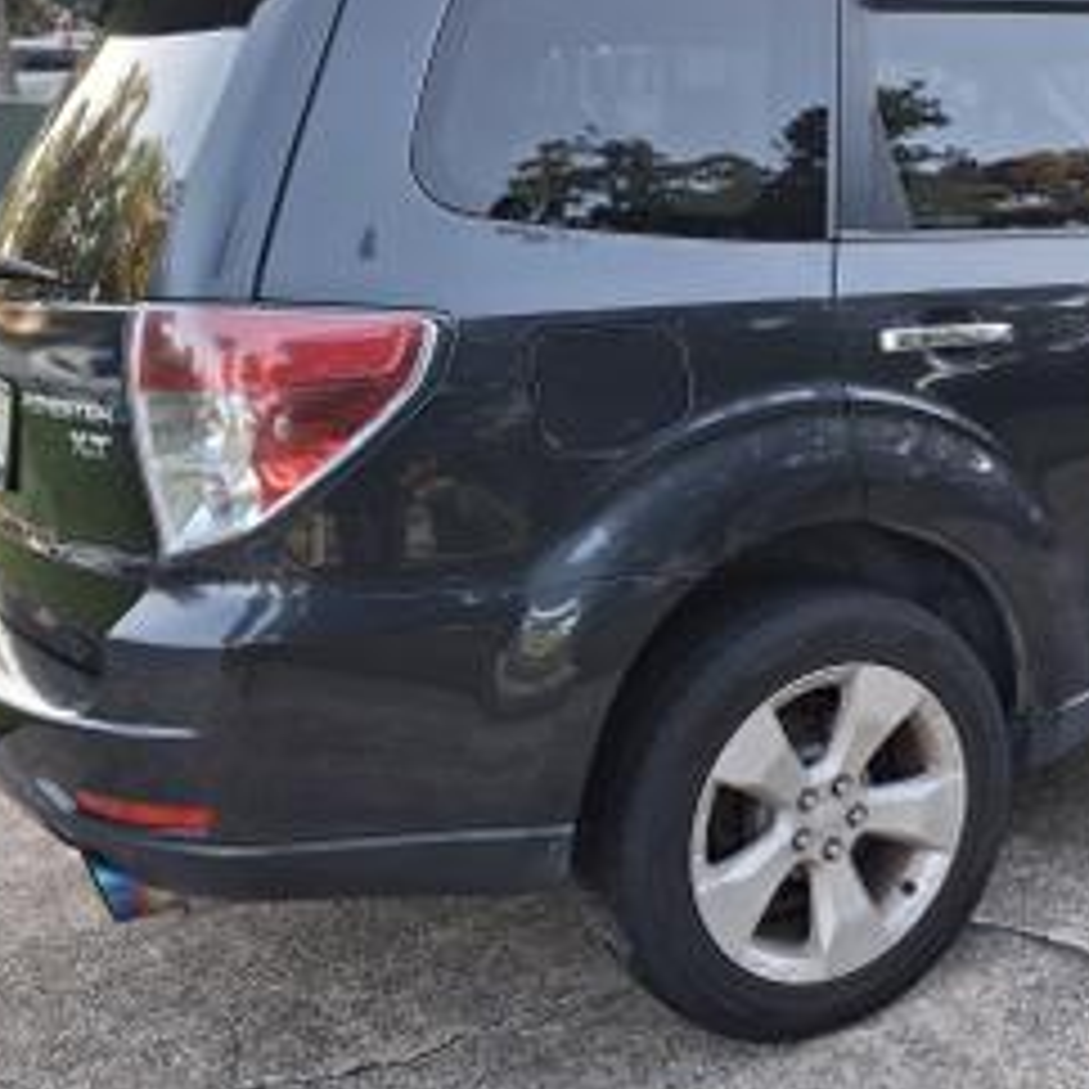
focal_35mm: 46
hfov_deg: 35.2
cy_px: 477
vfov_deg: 36.7
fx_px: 1637
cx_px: 922
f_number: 1.8
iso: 32
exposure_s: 1/120
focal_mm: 4.69
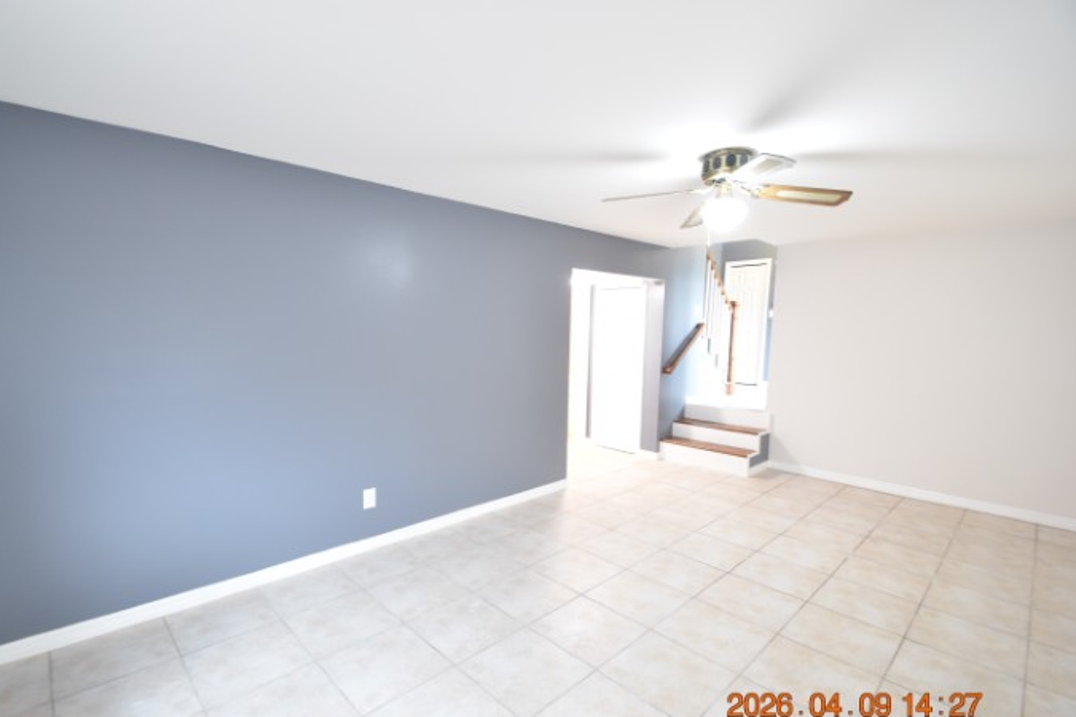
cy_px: 381
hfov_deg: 96.7
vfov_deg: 73.7
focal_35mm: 16
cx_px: 516
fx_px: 478
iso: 800
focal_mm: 10
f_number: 3.5
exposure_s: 1/15
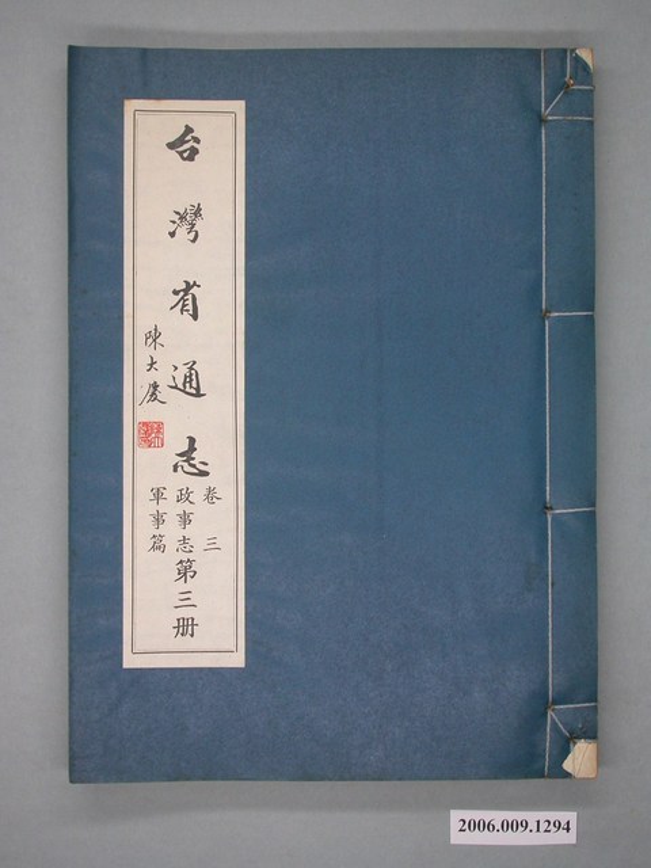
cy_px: 434
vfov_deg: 36.2
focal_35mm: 53
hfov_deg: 27.5
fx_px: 1329
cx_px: 326
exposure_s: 1/65.2
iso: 100
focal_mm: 11.1
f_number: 2.9
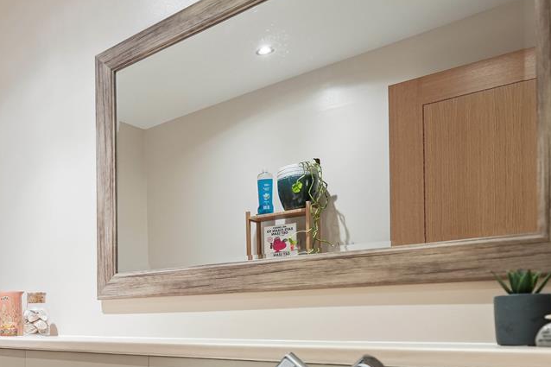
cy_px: 320
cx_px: 17
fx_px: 505
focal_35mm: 33
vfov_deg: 37.7
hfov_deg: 48.5
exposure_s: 1/30
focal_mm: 13
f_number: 2.8
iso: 640
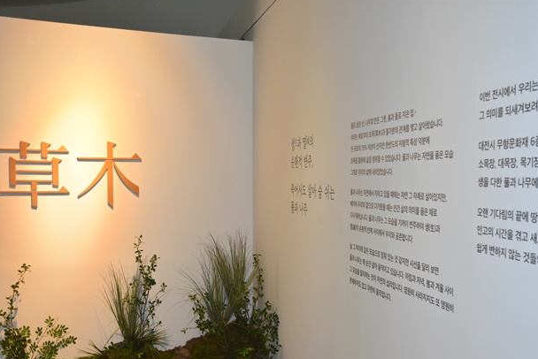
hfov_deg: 50.6
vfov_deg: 35.0
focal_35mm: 38
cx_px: 300
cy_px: 201
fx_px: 568
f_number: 4
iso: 800
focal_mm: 22
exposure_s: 1/60
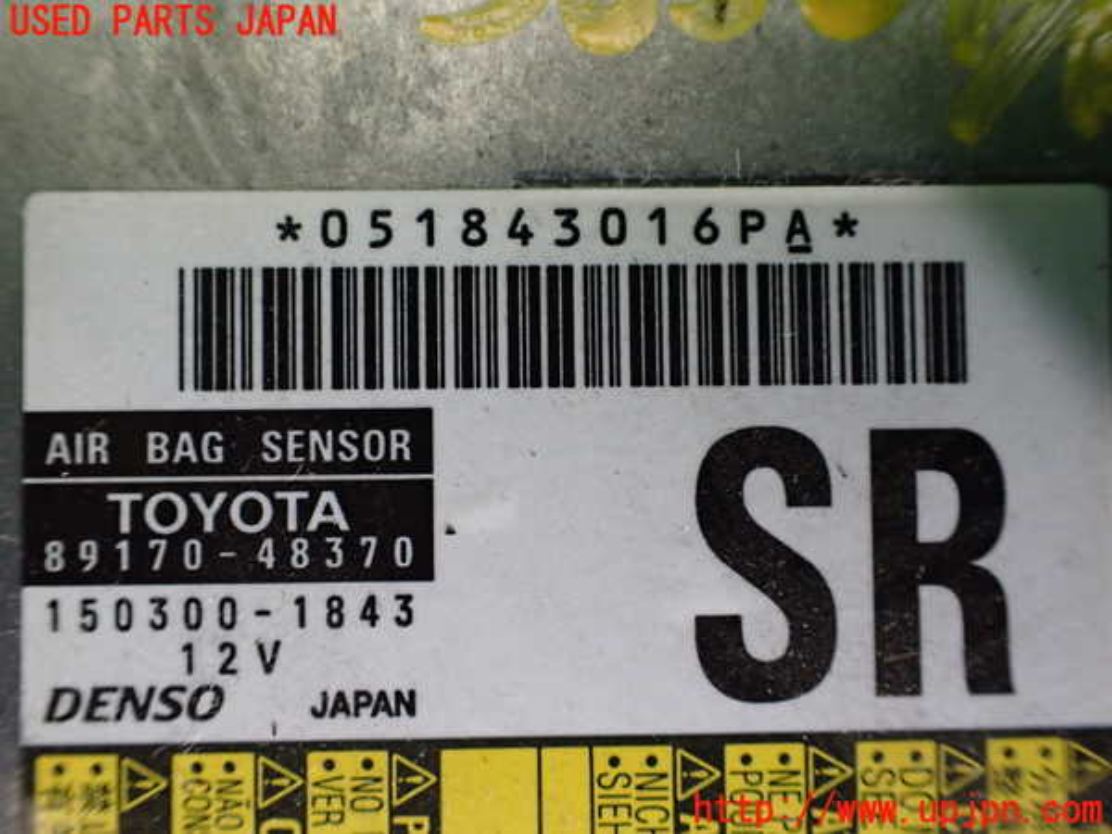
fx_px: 964
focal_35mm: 30
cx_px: 556
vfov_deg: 46.8
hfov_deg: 60.0
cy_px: 417
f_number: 2.3
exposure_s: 1/125
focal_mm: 5.4
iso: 640
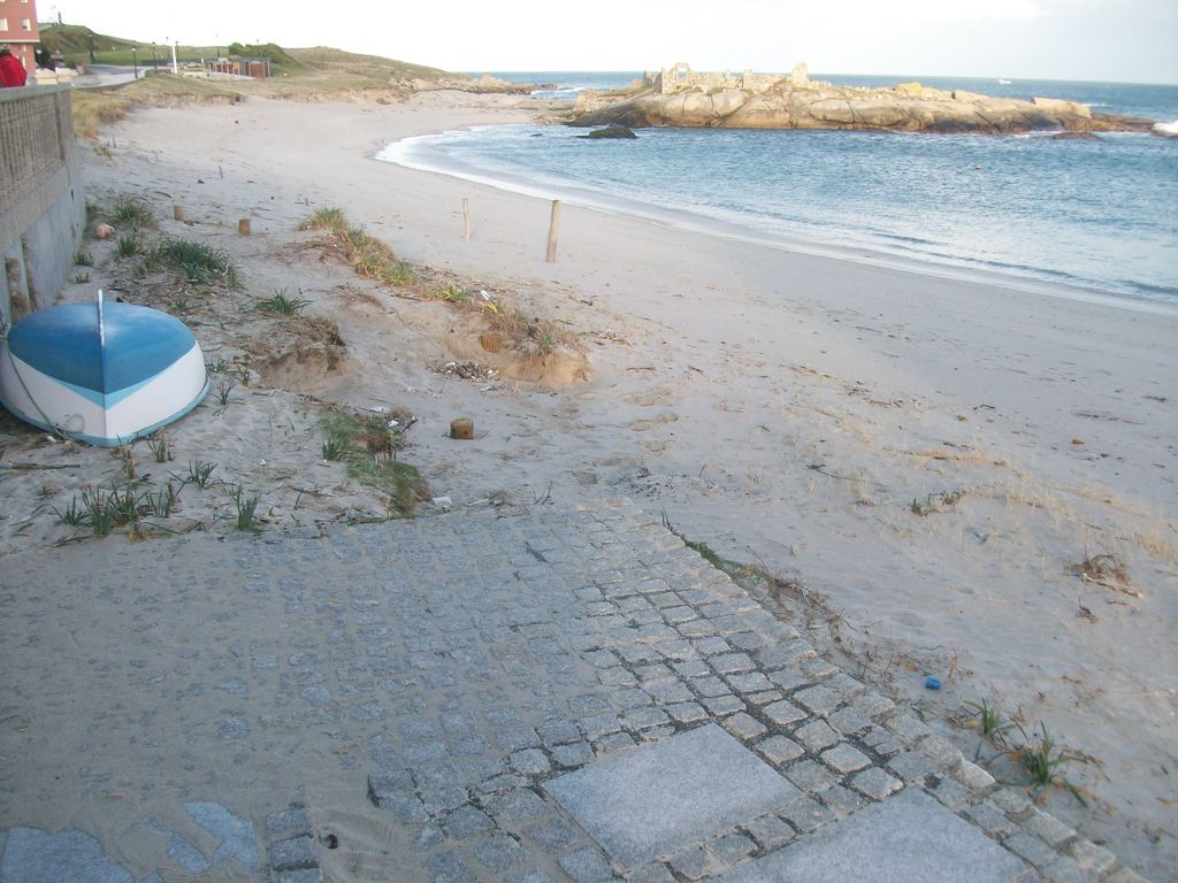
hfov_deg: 54.0
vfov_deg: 41.8
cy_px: 442
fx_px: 1157
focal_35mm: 34
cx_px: 589
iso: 64
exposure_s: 1/213
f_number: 2.8
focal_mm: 5.7
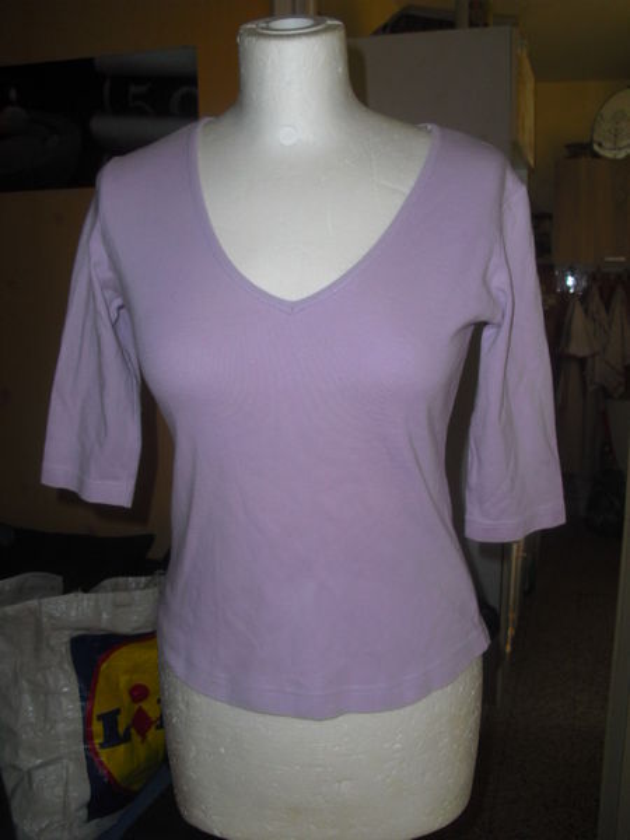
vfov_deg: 51.4
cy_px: 420
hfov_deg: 39.7
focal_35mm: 36
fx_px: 874
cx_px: 315
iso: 100
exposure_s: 1/60
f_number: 3.1
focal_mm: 6.3
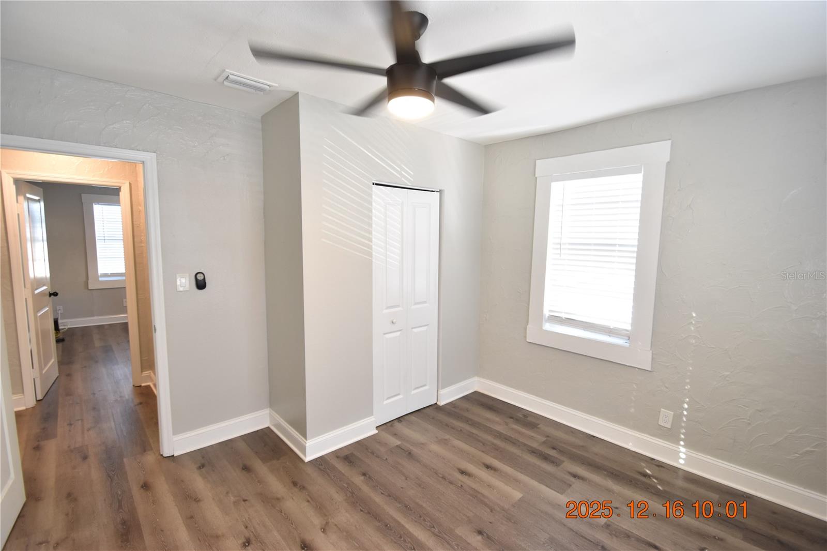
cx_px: 414
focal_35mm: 15
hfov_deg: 100.4
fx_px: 344
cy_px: 276
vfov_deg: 77.3
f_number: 3.5
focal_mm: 10
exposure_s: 1/60
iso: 800
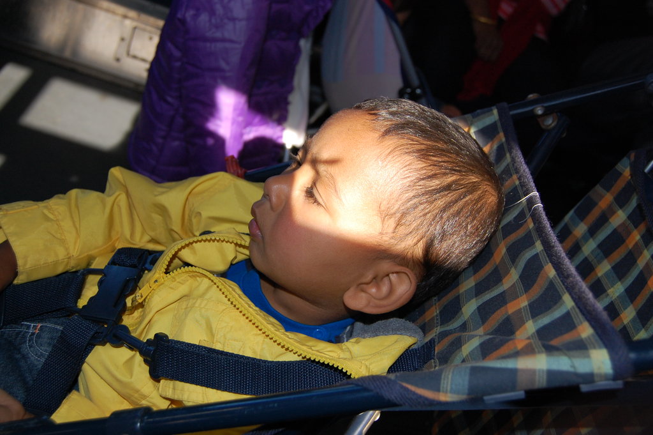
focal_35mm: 34
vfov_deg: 38.3
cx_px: 326
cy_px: 218
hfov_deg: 55.1
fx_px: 625
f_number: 5
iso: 400
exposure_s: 1/500
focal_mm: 23
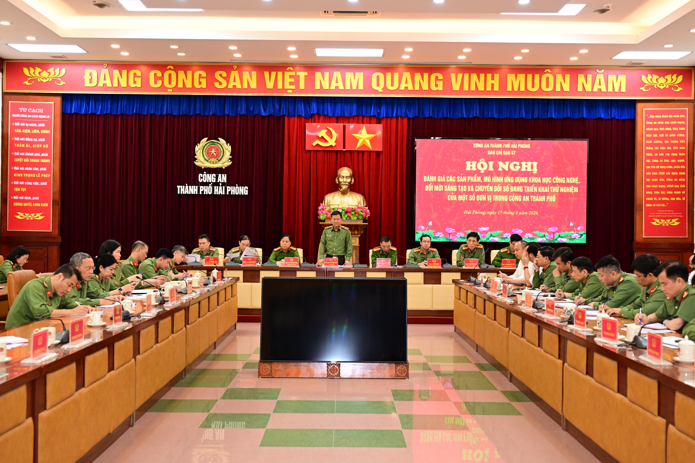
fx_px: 753
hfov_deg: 49.6
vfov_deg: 34.2
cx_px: 348
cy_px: 232
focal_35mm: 39
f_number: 4
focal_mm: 39
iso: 1600
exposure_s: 1/160
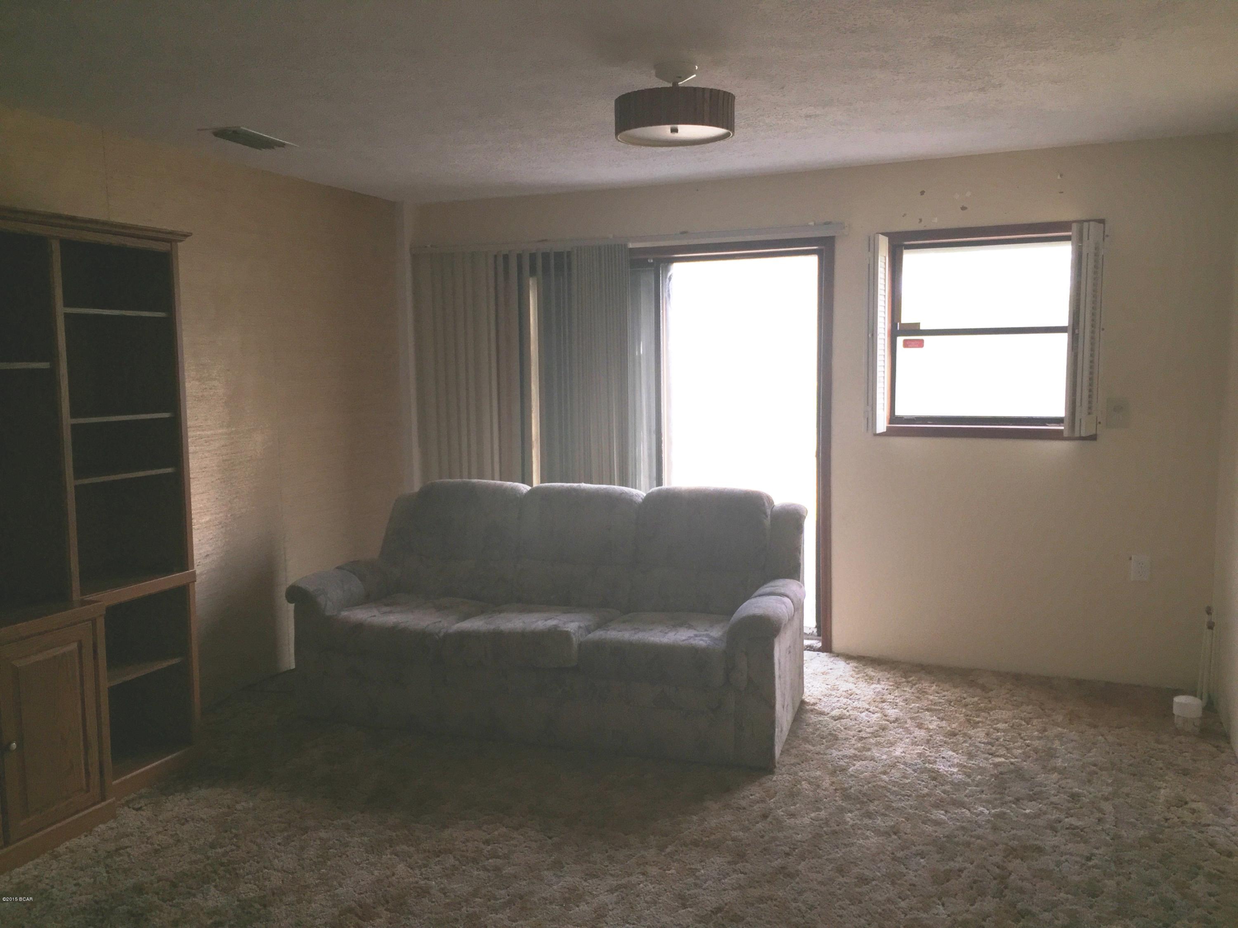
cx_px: 619
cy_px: 464
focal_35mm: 29
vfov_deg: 48.2
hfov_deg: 61.7
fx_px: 1037
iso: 32
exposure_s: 1/78
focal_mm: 4.15
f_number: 2.2
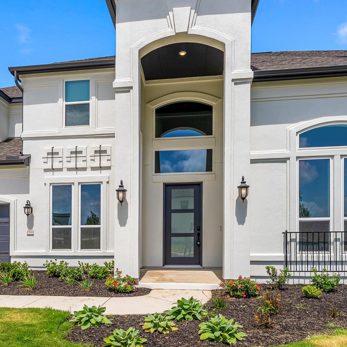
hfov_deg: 60.0
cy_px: 147
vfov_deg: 60.0
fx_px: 299
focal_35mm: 26
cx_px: 148
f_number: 7.1
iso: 100
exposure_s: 1/320
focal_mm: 15.8
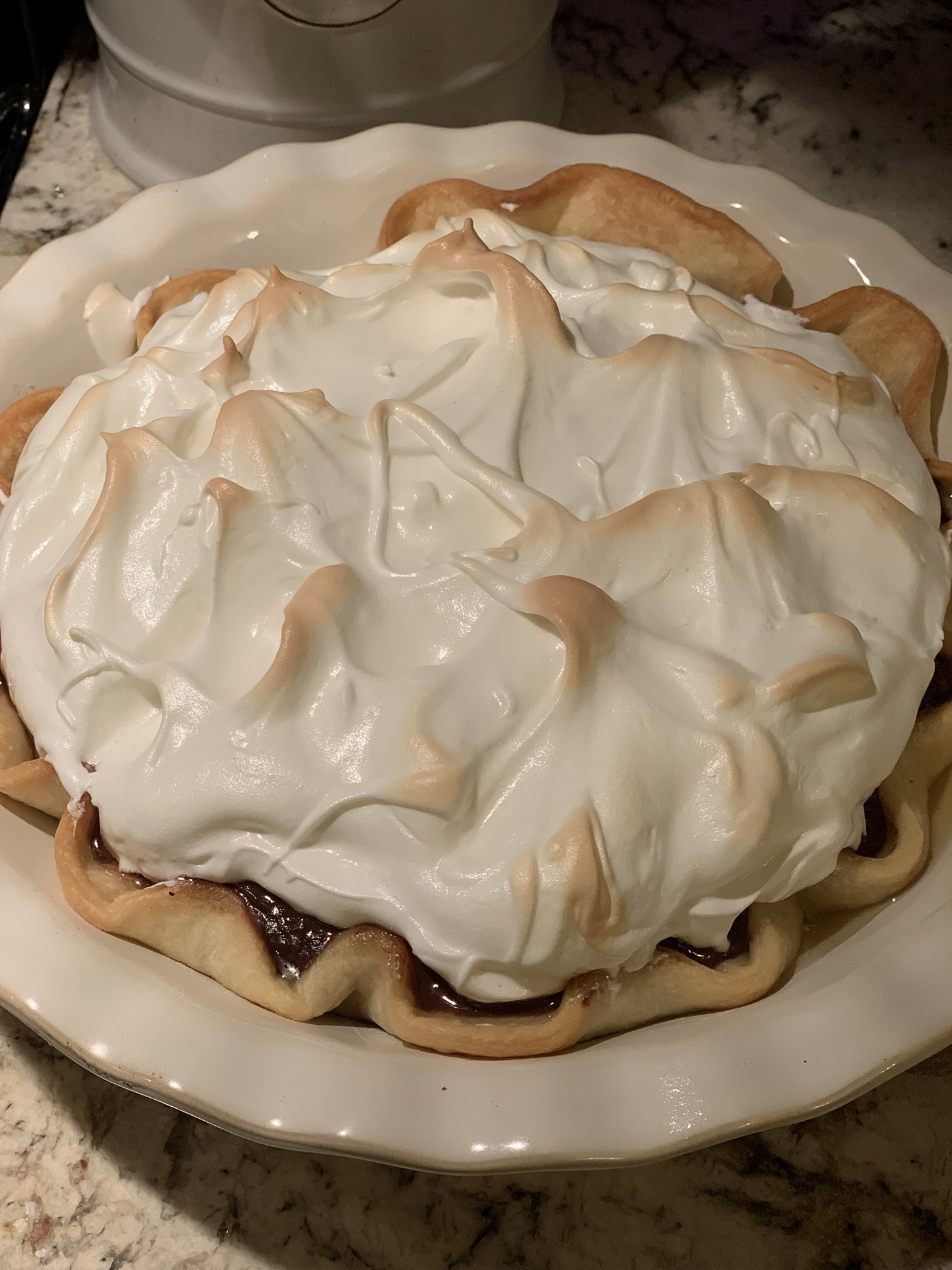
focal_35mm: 52
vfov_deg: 36.8
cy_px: 635
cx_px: 476
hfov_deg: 28.0
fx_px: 1907
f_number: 2.4
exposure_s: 1/60
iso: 64
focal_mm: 6
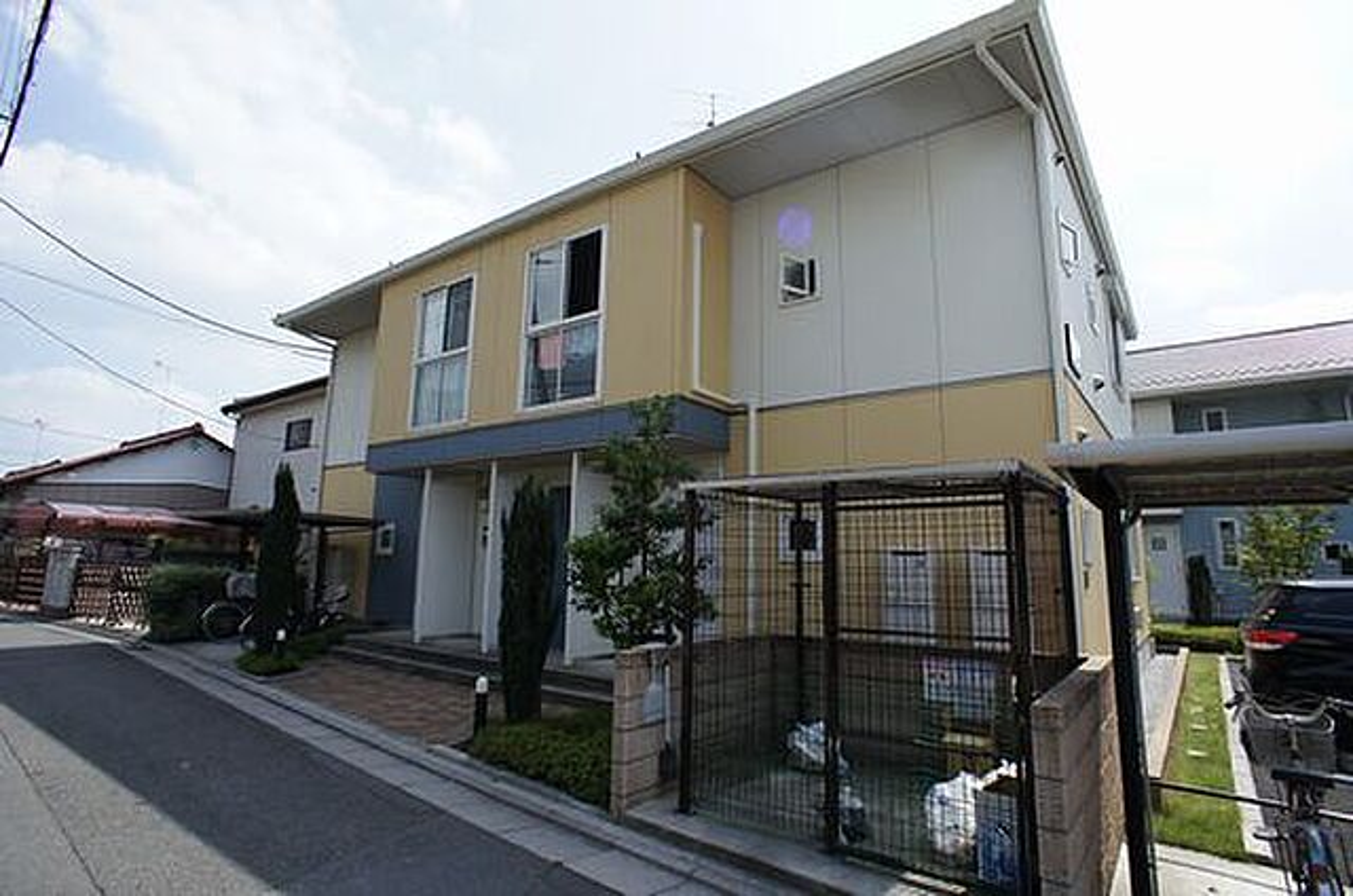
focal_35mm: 24
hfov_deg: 73.8
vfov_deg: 52.9
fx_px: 900
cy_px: 448
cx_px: 676
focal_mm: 16
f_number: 6.3
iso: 200
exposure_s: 1/500
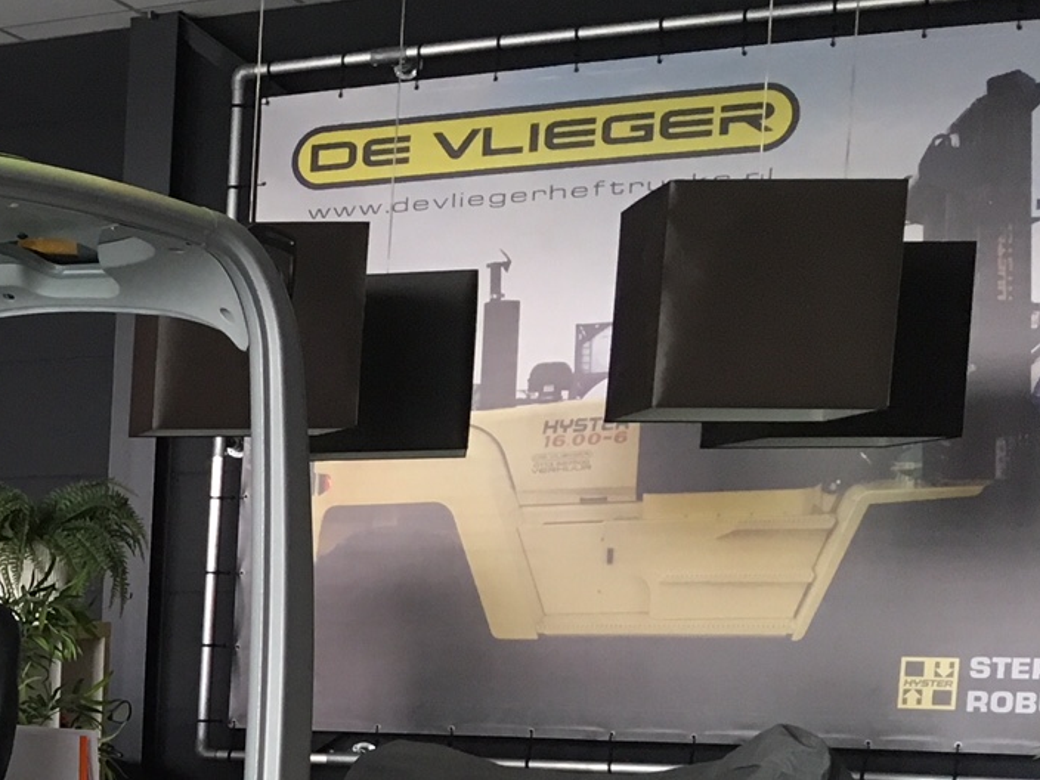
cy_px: 963
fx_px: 2494
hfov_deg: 20.7
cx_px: -445
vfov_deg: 16.9
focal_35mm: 83
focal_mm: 4.15
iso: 125
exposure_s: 1/33
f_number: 2.2
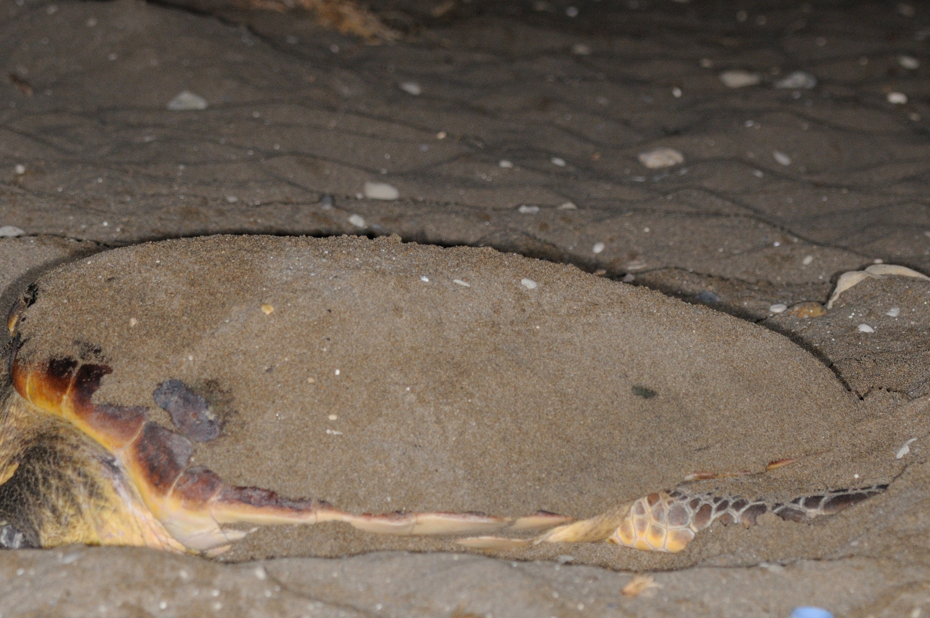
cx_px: 312
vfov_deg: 6.7
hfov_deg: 10.0
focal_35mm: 205
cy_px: 292
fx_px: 5290
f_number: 4.5
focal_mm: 90
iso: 640
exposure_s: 1/60
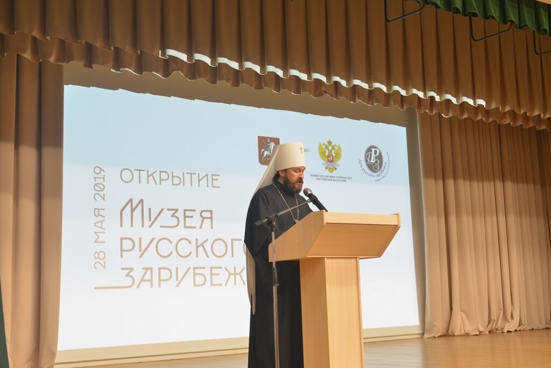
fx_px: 765
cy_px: 184
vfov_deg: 27.0
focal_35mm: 50
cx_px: 276
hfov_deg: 39.6
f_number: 5.6
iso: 800
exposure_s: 1/30
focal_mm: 50
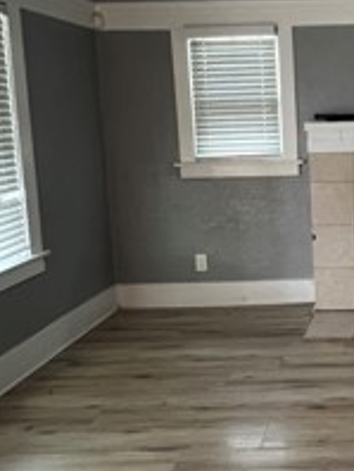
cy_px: 207
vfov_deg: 44.7
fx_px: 571
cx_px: 375
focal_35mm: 42
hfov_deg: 31.2
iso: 400
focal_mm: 1.57
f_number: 1.8
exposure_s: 1/60
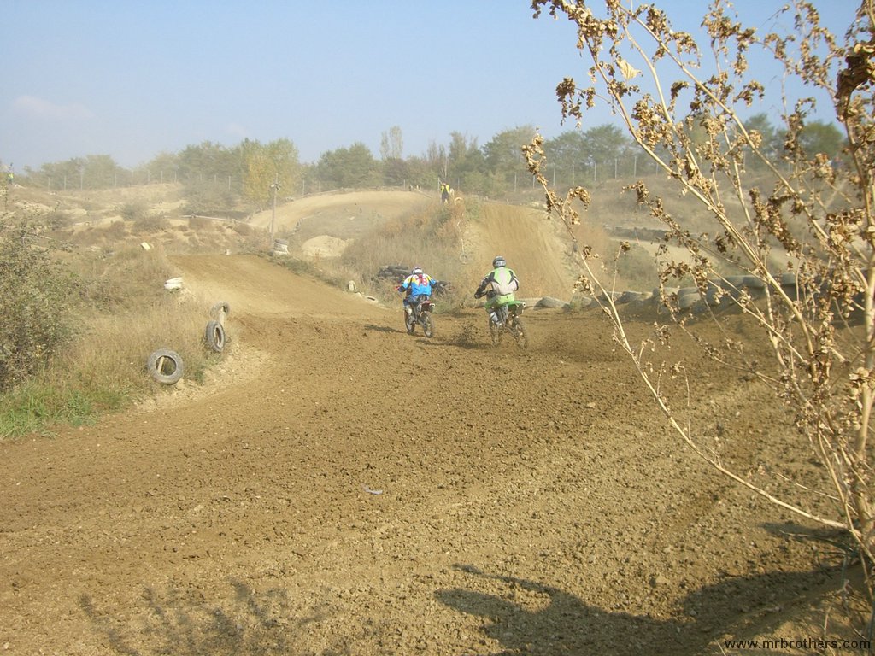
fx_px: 961
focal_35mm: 38
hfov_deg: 49.0
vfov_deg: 37.7
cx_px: 438
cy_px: 328
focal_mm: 6.2
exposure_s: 1/400
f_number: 4.3
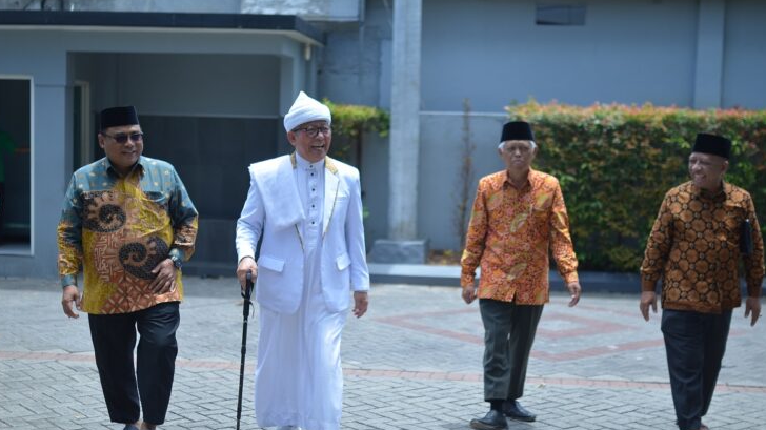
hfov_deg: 36.9
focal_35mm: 57
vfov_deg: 21.2
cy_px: 258
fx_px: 1148
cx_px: 383
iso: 100
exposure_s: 1/2500
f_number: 1.4
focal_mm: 35
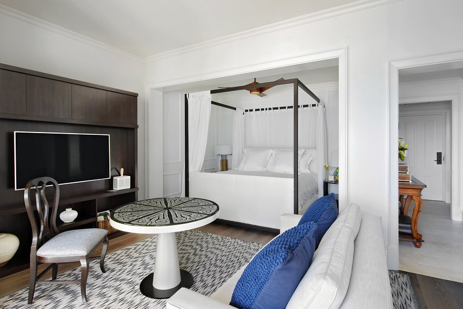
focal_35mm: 18
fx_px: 232
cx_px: 232
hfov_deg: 90.0
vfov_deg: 67.4
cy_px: 154
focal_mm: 18
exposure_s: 1
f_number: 16
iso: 64
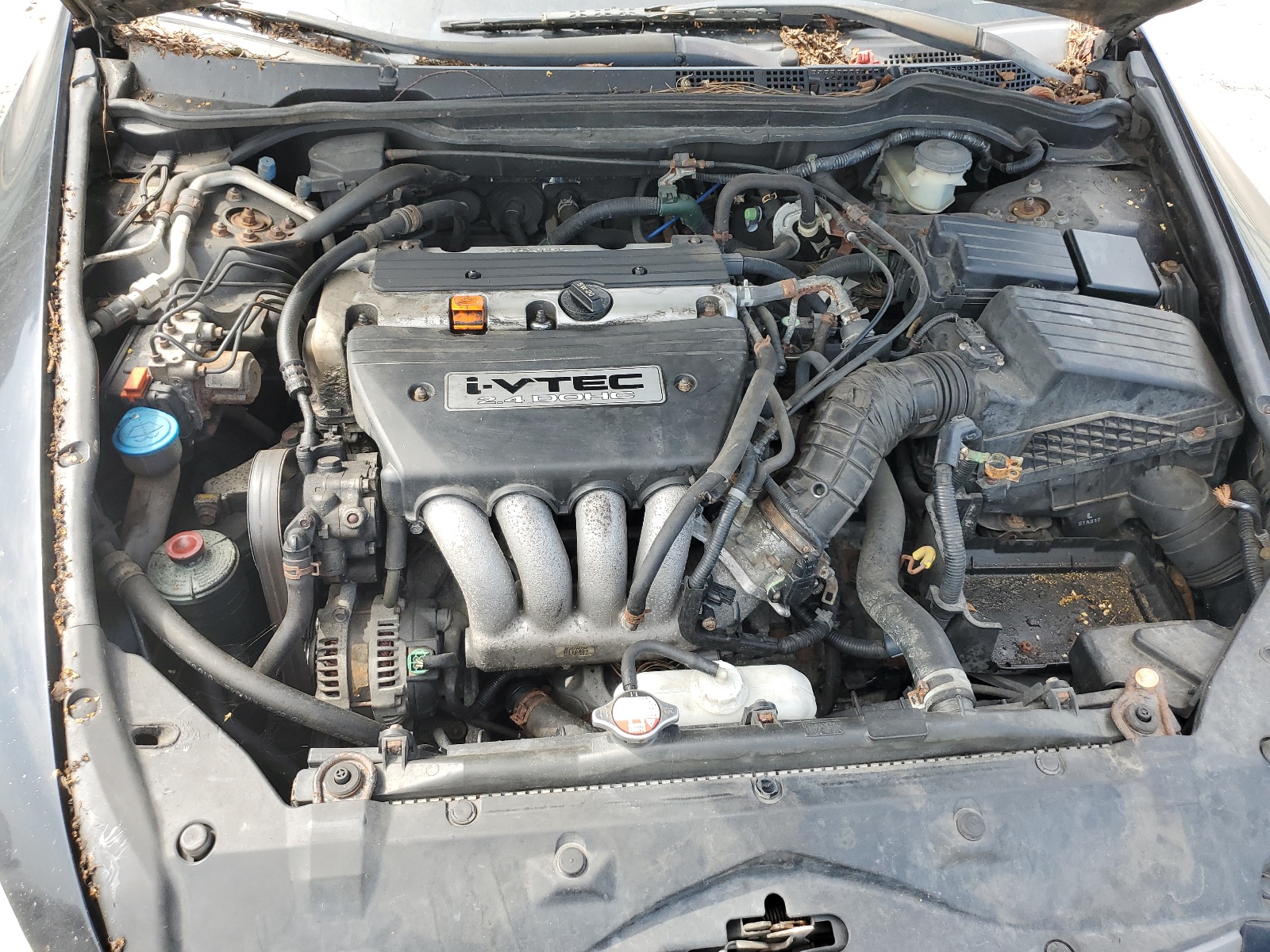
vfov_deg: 53.1
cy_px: 476
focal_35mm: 26
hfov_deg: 67.3
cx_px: 635
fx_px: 954
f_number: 1.5
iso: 50
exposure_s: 1/417
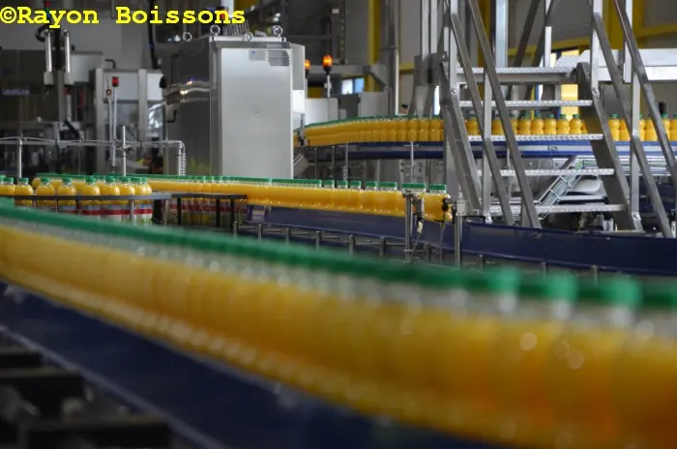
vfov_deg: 9.9
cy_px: 224
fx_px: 2590
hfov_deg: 14.9
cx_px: 338
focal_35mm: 138
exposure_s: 1/60
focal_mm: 92
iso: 640
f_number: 5.6
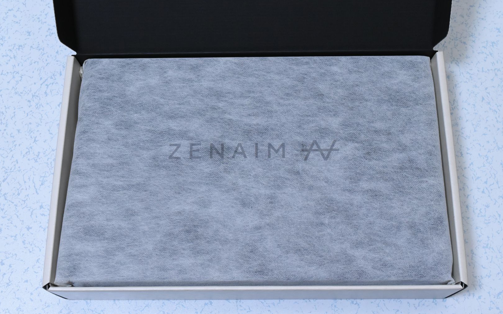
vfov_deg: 27.1
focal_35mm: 48
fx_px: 651
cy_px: 160
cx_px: 252
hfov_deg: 42.2
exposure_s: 1/60
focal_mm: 31
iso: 2200
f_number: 8
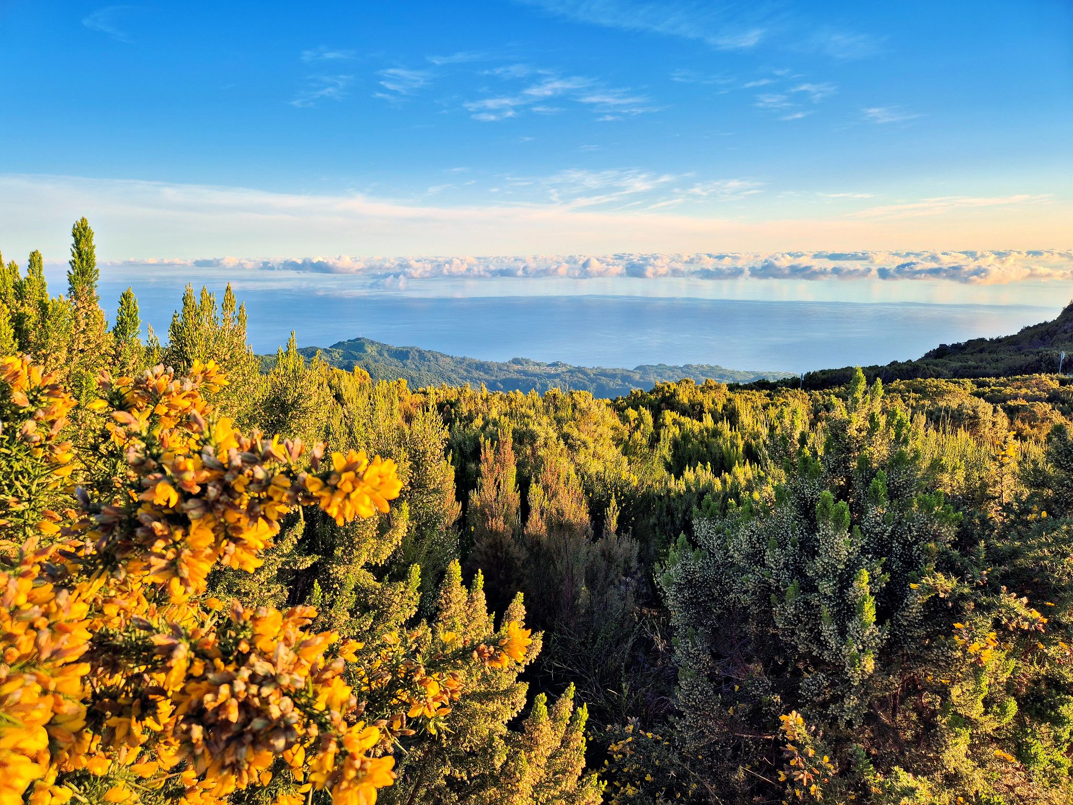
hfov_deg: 73.9
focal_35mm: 23
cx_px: 536
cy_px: 402
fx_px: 713
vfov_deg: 58.9
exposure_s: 1/427
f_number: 1.8
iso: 25
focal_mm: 5.4
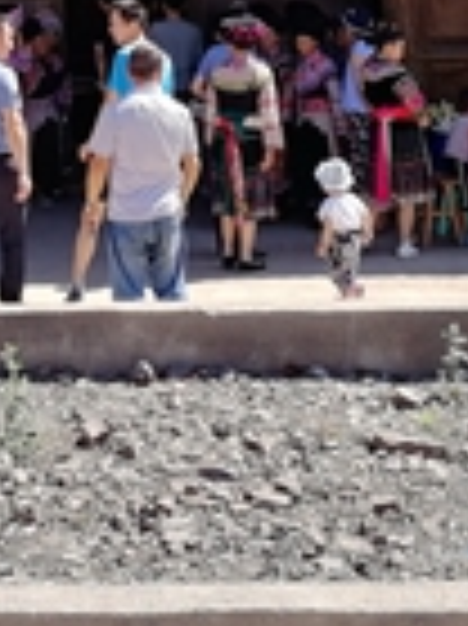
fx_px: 1751
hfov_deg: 15.2
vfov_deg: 18.9
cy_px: -164
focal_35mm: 97
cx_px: 162
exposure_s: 1/528
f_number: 2.2
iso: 50
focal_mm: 3.95
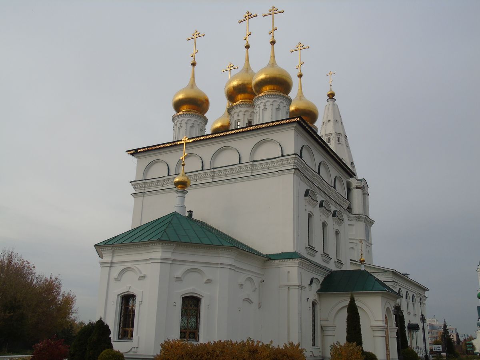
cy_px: 180
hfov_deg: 54.0
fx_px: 471
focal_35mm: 34
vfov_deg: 41.8
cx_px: 240
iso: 80
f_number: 3.9
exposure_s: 1/1000
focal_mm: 6.1
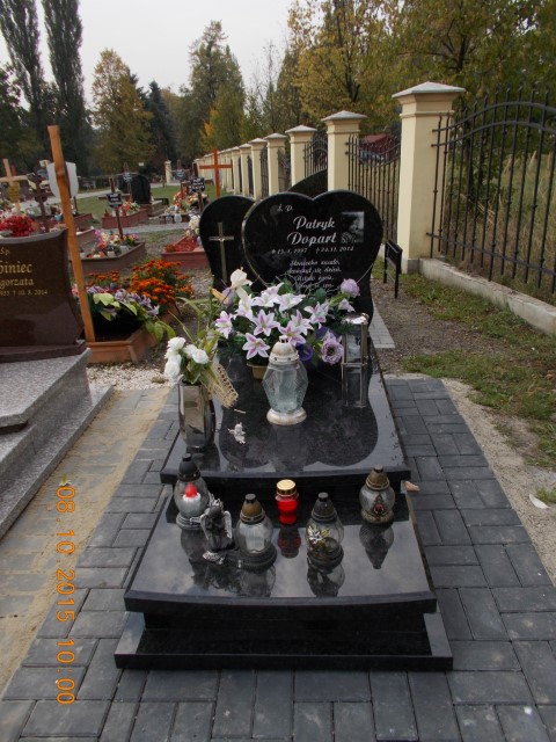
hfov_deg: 53.1
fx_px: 557
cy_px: 371
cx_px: 278
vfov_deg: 67.3
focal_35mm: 26
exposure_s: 1/400
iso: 80
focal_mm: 4.6
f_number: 3.2
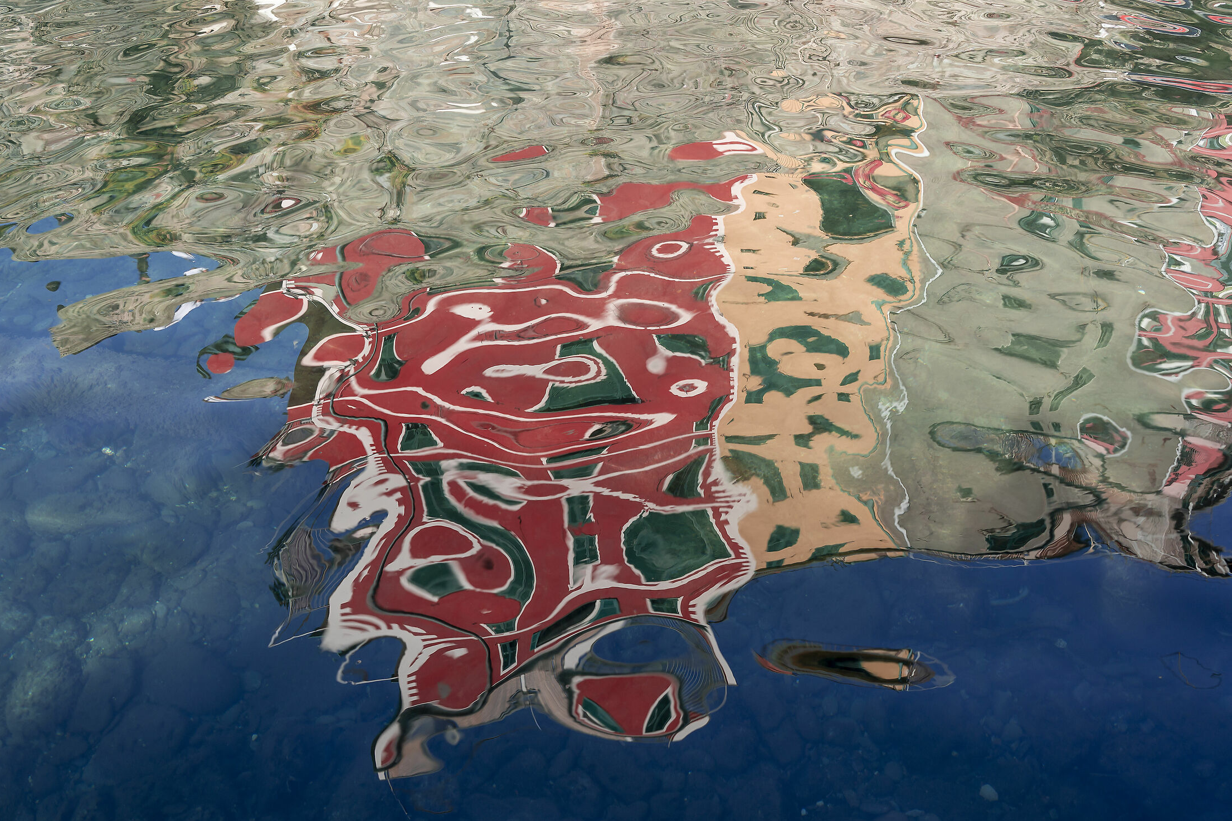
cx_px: 661
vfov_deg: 35.1
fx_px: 1300
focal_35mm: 38
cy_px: 416
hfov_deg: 50.7
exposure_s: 1/100
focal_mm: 35
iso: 200
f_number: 6.3
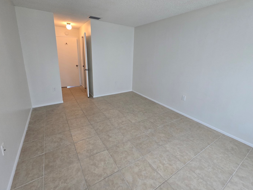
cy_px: 83
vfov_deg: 81.3
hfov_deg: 98.2
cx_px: 126
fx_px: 110
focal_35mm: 15
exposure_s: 1/60
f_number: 2.2
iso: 200
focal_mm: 2.2
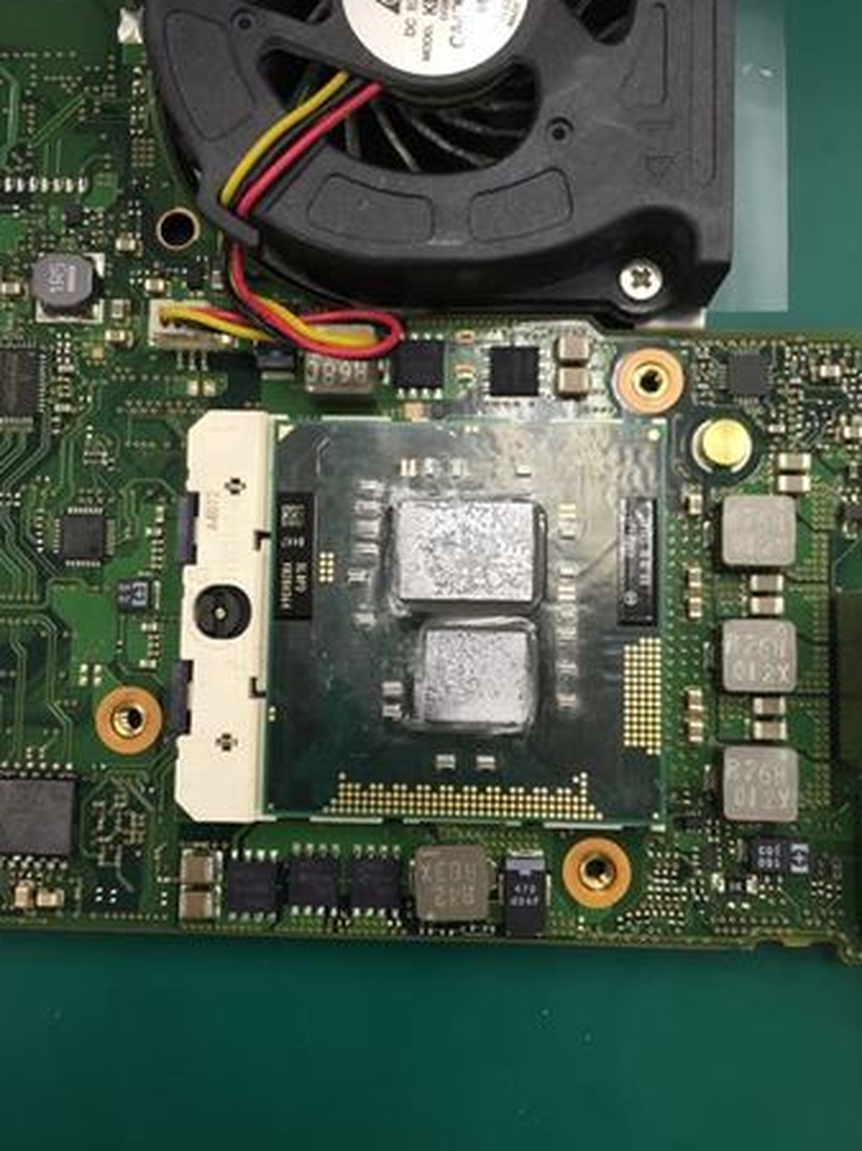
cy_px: 581
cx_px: 428
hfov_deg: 46.8
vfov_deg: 60.0
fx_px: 997
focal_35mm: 30
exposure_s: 1/33
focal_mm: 4.15
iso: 40
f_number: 2.2
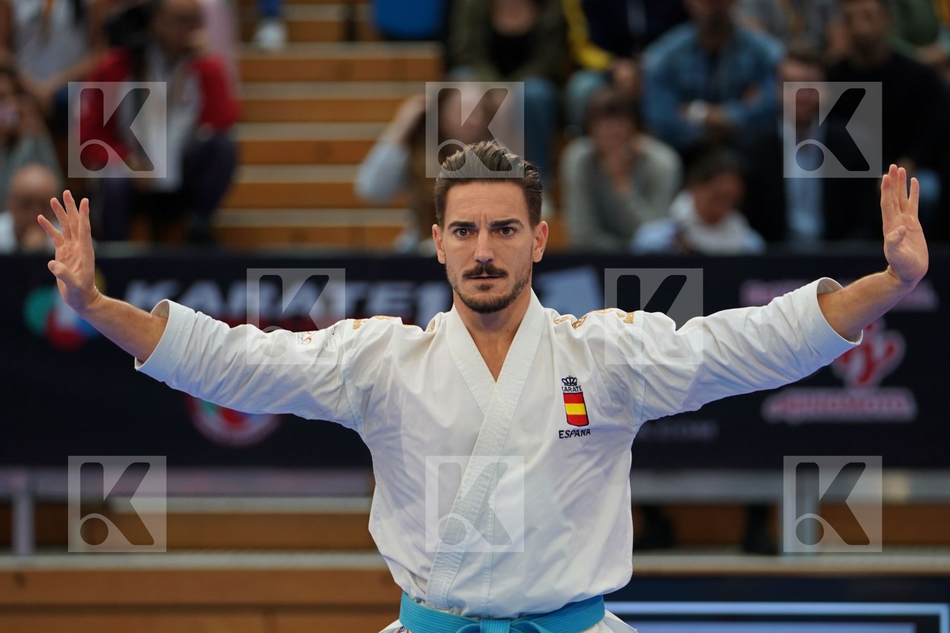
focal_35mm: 246
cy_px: 316
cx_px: 475
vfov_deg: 5.6
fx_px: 6491
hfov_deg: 8.4
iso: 800
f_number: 2.8
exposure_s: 1/400
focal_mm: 164
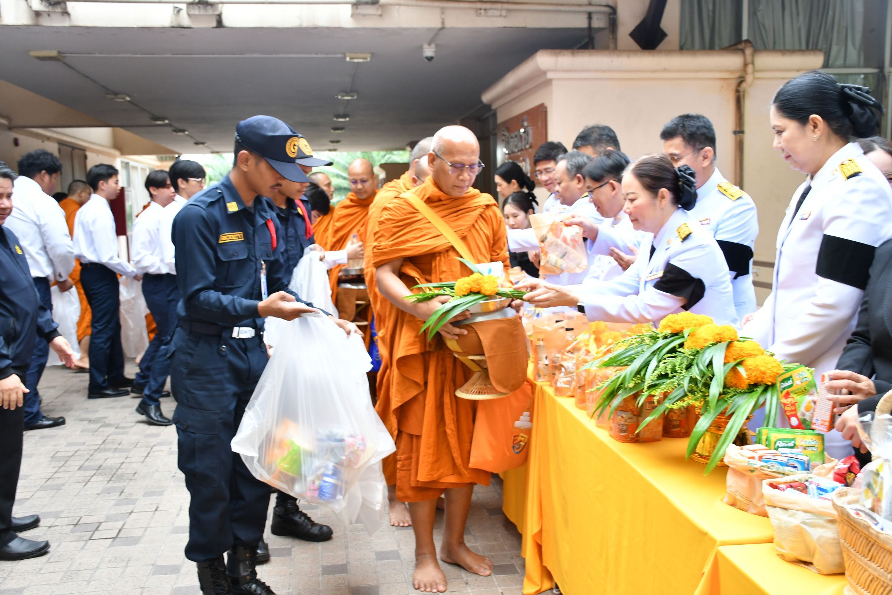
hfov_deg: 53.1
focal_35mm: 36
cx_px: 446
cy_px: 298
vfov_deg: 36.9
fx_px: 892
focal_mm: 24
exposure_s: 1/160
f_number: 5.6
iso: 640
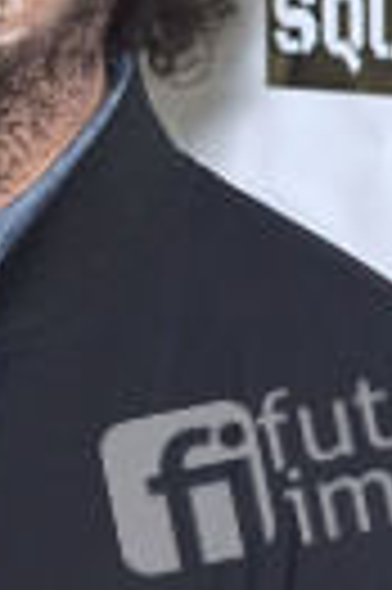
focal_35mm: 291
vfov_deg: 7.1
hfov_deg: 4.7
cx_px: -74
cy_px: 243
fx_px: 4765
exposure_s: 1/250
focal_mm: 95
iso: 1250
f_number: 6.3
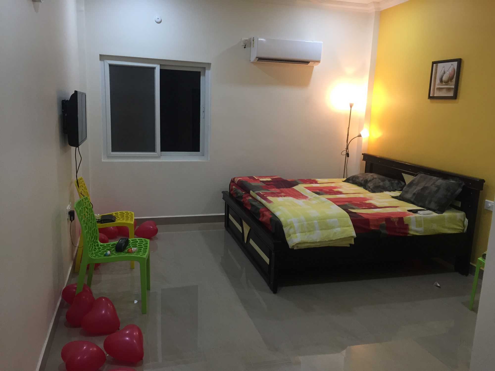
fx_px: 415
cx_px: 248
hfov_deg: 61.7
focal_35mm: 29
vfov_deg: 48.2
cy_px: 186
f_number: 2.2
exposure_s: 1/33
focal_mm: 4.15
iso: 64
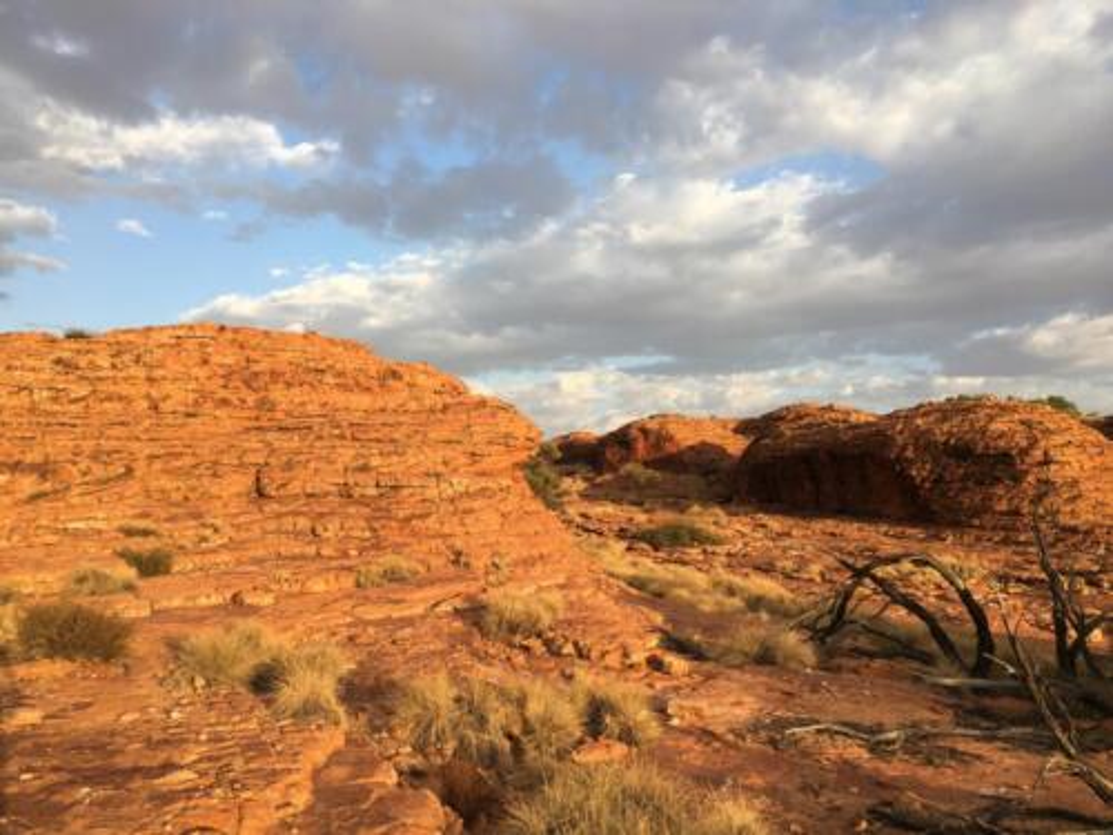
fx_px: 932
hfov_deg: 61.7
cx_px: 556
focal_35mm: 29
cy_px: 418
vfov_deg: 48.2
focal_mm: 4.15
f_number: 2.2
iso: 25
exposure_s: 1/541
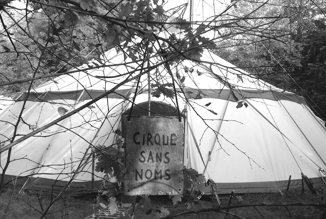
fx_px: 422
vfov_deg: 29.1
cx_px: 163
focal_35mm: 46
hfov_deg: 42.3
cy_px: 110
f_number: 22
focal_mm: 31
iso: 1250
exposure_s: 1/60
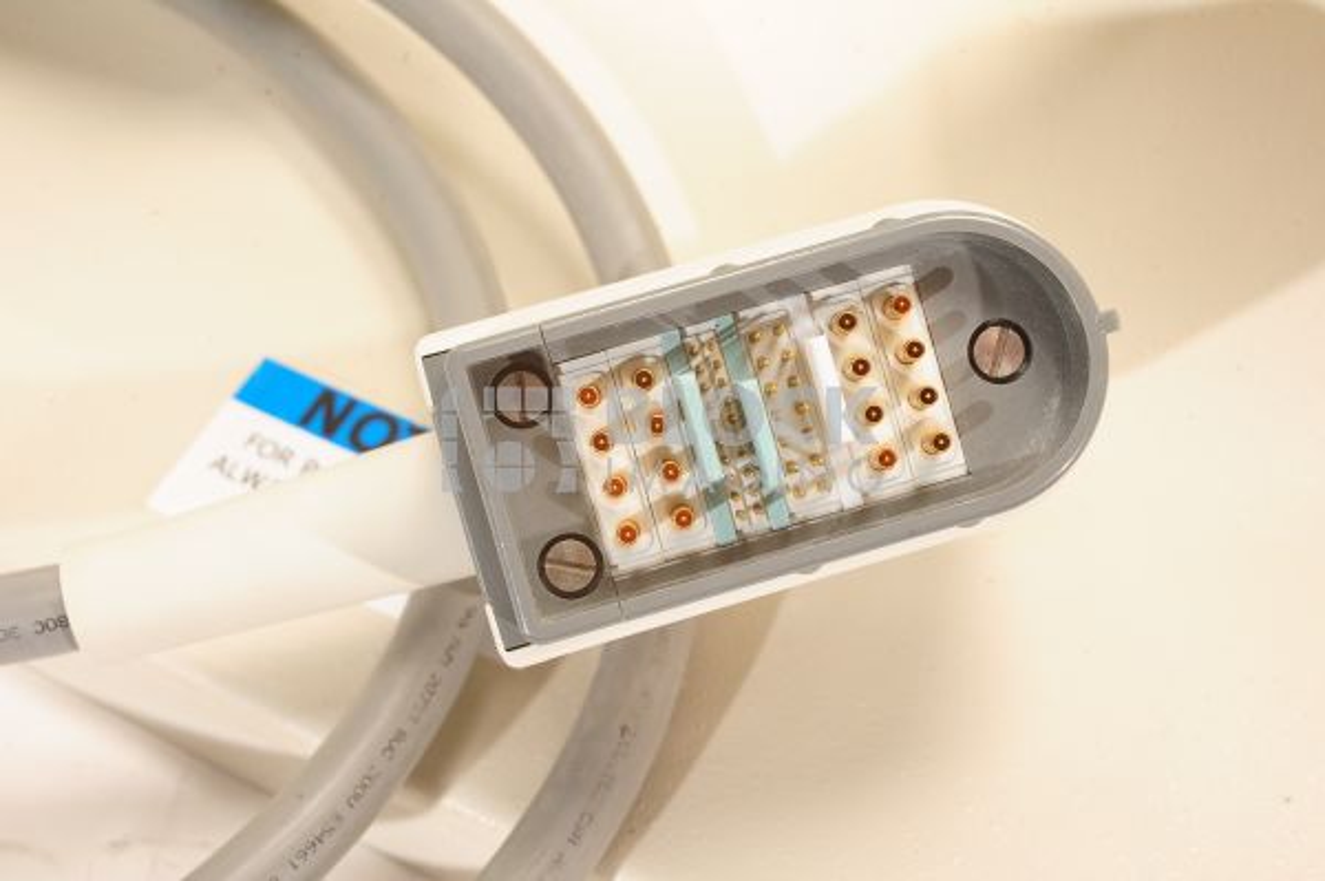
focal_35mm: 50
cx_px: 662
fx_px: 1839
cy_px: 440
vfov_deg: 26.9
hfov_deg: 39.6
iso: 320
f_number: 13
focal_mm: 50
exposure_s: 1/125
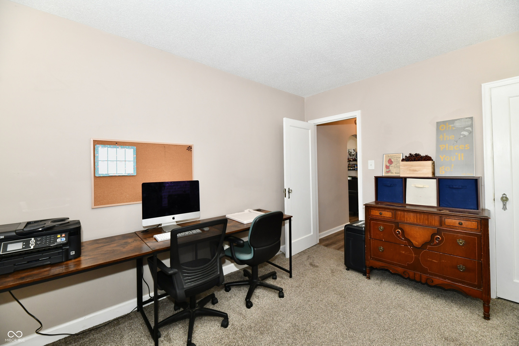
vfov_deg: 81.2
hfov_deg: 104.3
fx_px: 202
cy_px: 173
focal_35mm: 14
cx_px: 260
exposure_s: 1/60
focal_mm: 14
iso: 640
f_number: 6.3
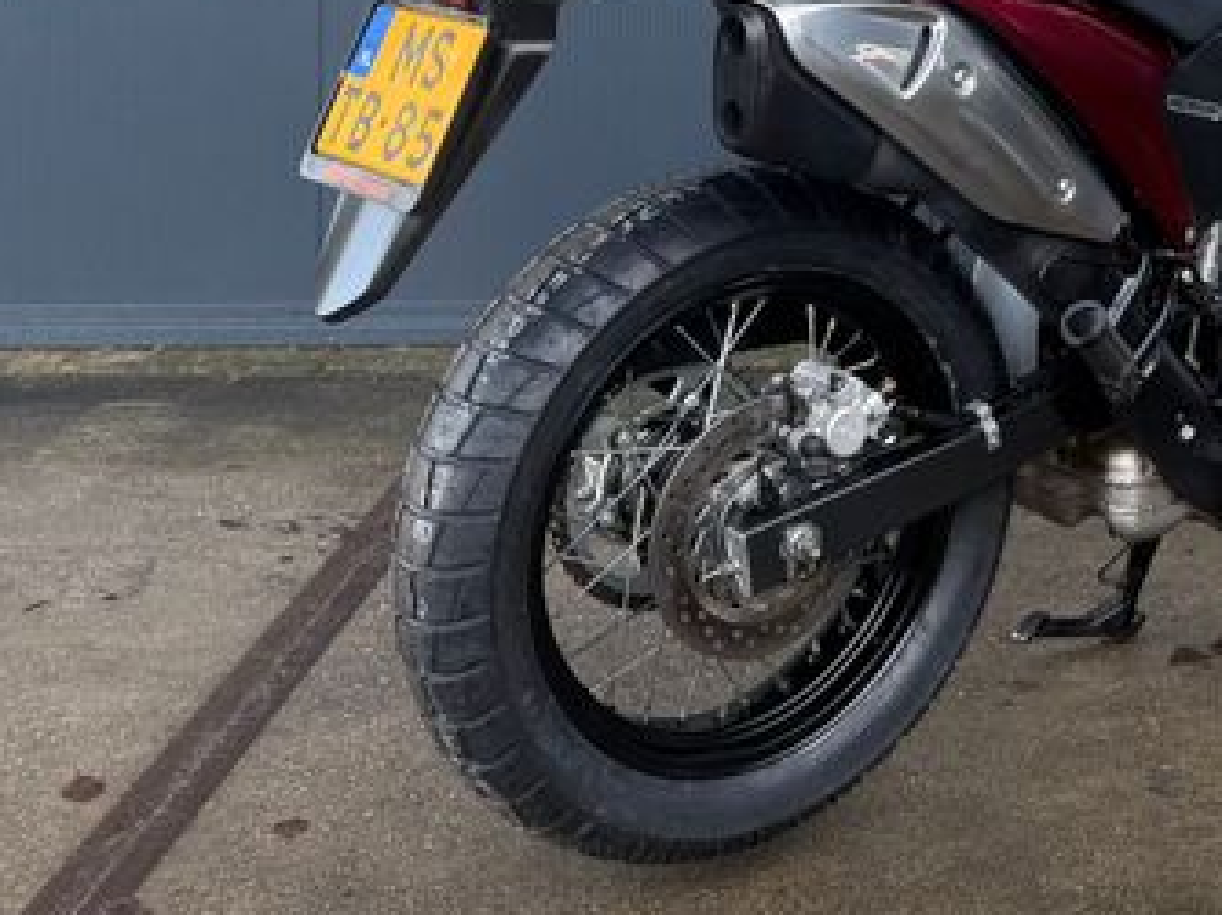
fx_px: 1623
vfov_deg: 29.9
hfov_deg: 38.0
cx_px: 1134
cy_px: 66
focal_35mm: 46
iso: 64
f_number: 1.78
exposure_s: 1/121
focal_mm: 6.76
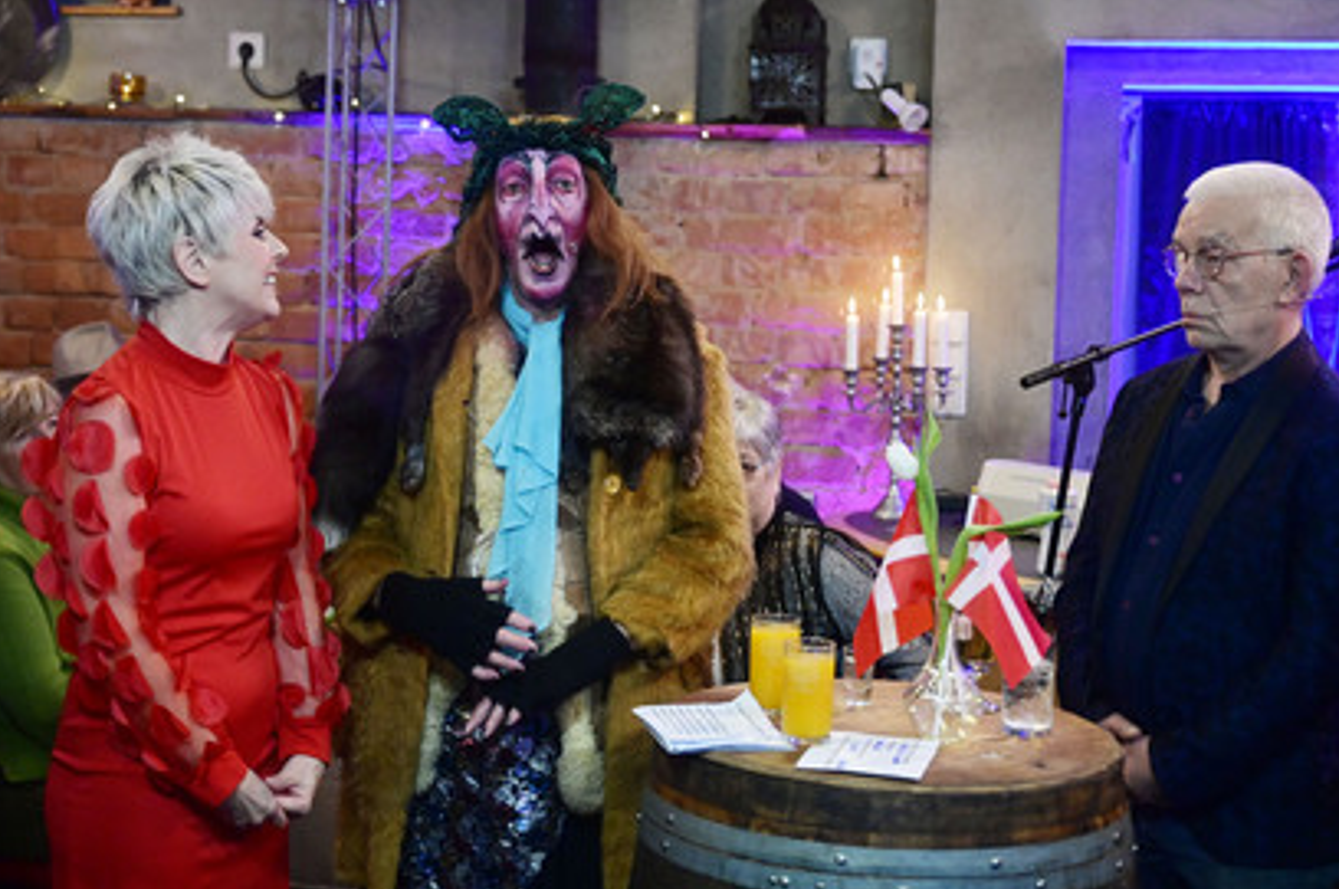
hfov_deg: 38.2
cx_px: 609
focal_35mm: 52
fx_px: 1932
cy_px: 436
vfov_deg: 25.9
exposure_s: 1/400
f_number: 2.8
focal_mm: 47
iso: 5000
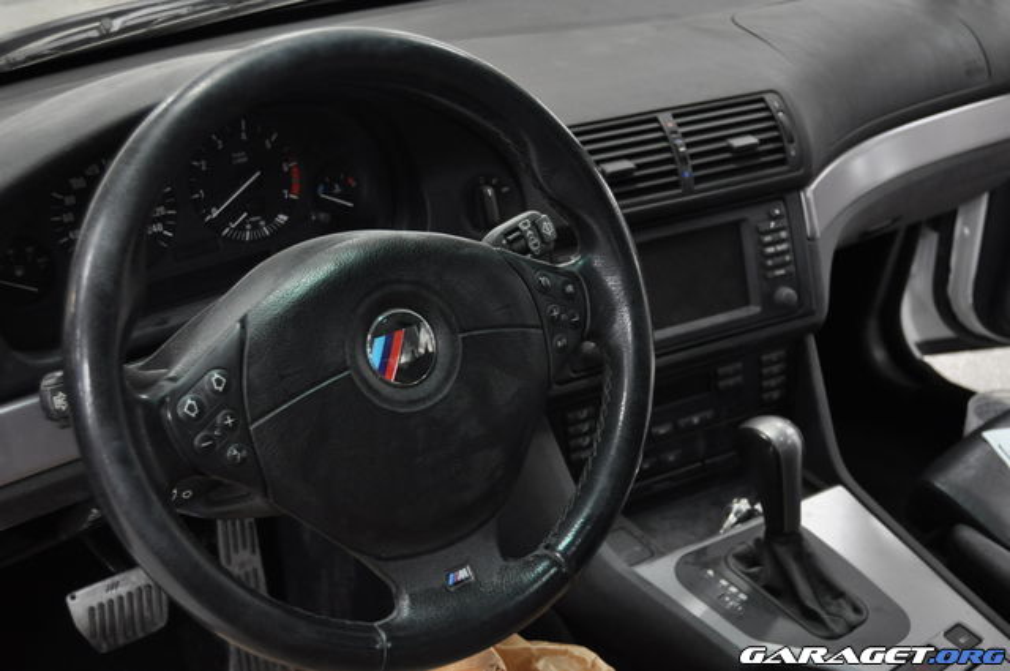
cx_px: 505
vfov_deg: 28.9
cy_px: 336
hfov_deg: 42.4
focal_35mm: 46
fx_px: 1303
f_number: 4.2
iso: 1000
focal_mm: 31
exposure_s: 1/30
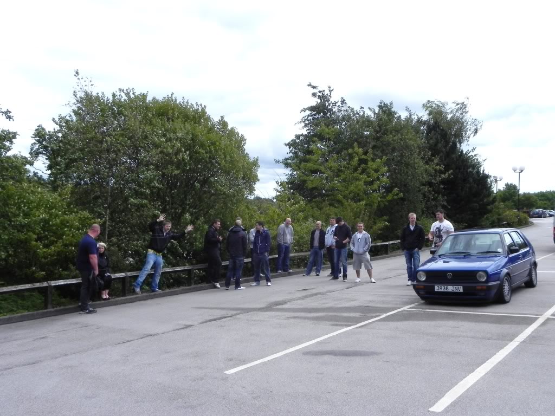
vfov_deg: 42.9
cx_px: 278
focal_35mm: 33
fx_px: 529
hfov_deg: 55.4
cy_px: 208
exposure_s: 1/408
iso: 160
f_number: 7.1
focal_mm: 5.9
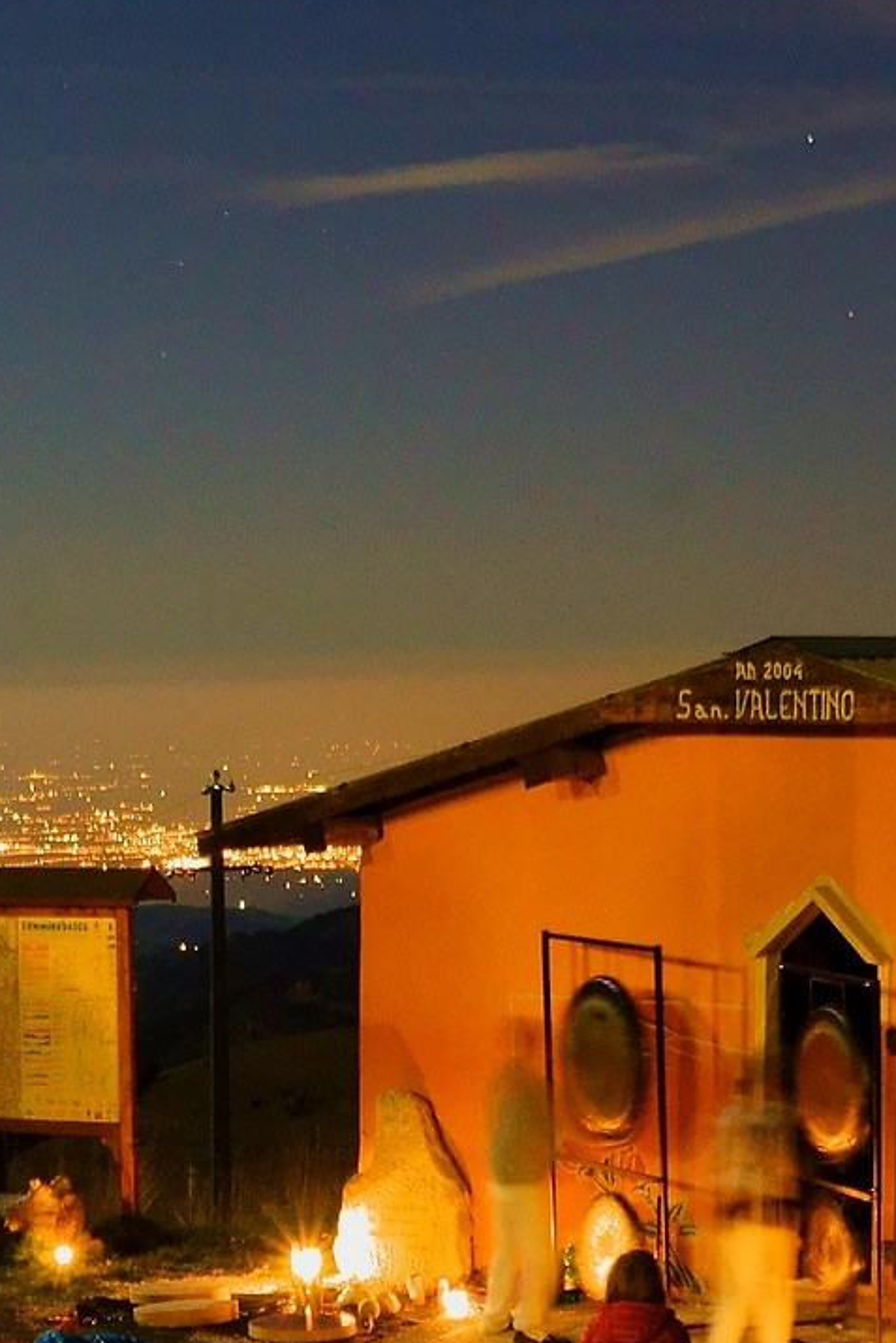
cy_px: 1176
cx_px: 184
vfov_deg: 21.3
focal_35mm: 94
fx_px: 3507
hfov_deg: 14.5
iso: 1600
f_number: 9
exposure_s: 10
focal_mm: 28
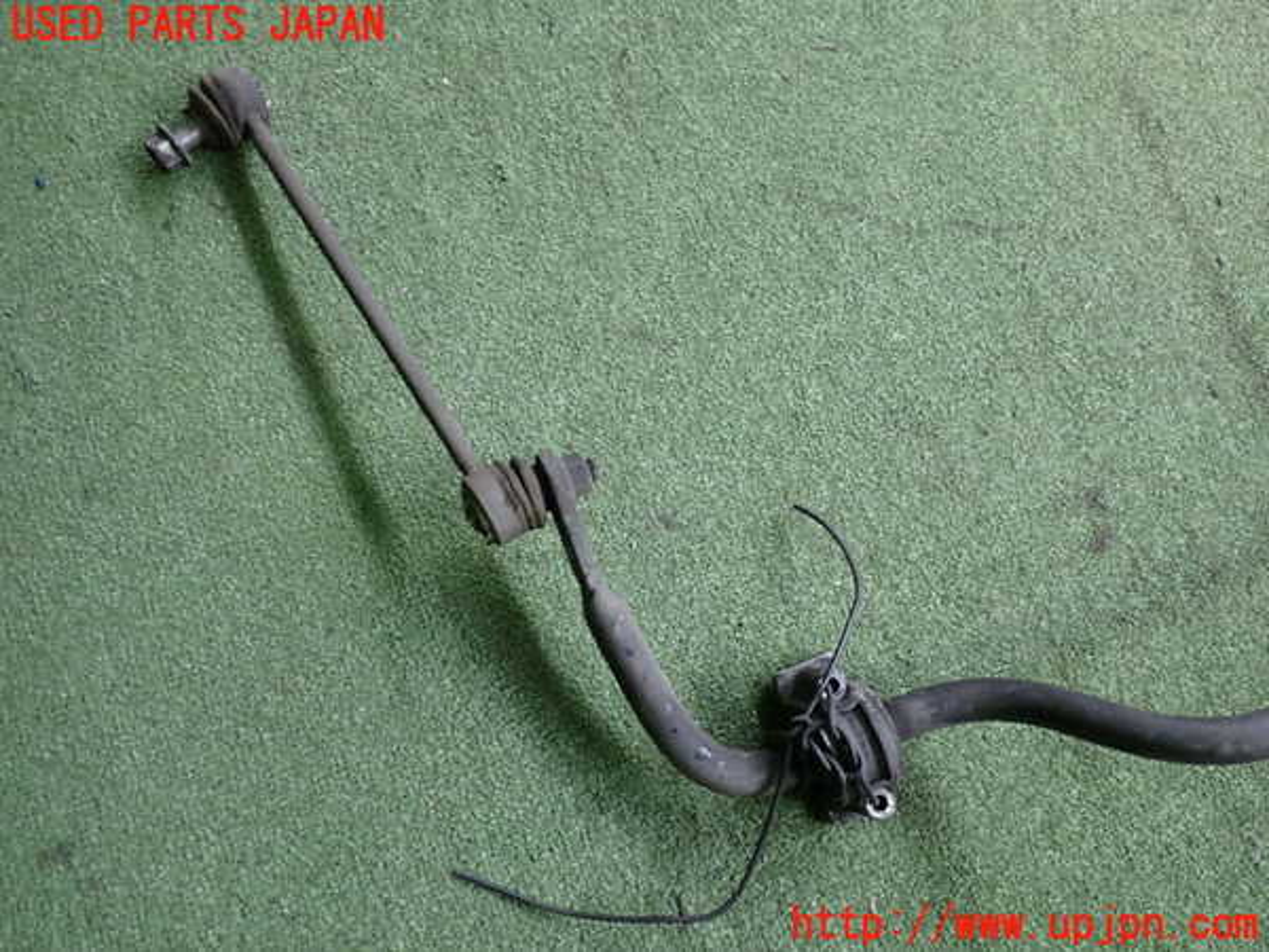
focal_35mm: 30
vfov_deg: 46.8
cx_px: 634
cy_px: 476
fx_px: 1100
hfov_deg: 60.0
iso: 200
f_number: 2.3
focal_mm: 5.4
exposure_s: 1/40
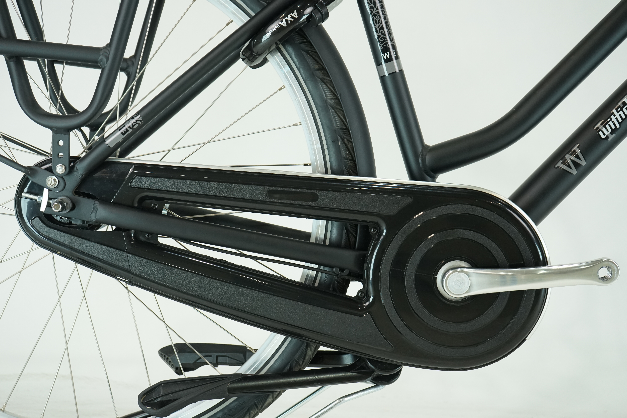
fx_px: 871
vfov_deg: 27.0
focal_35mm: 50
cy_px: 209
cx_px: 314
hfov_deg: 39.6
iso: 1600
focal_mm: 50
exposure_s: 1/200
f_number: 5.6
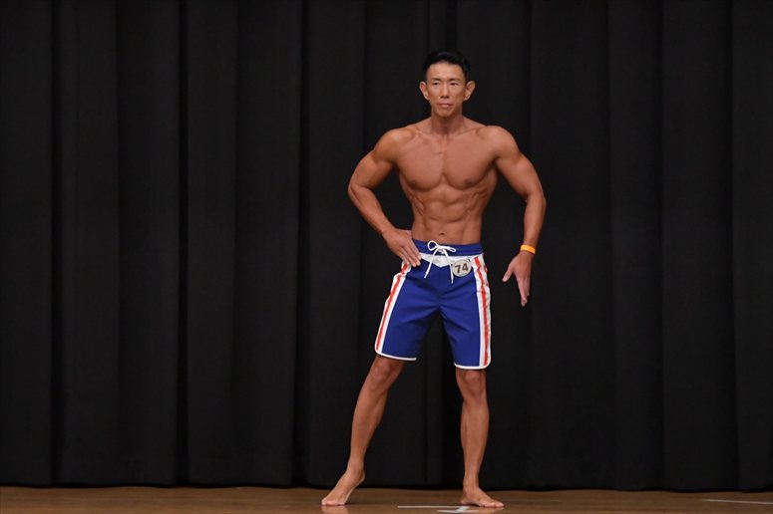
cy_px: 257
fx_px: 5795
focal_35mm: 270
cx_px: 386
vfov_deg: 5.1
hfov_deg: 7.6
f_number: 5.6
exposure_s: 1/400
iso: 6400
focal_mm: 180
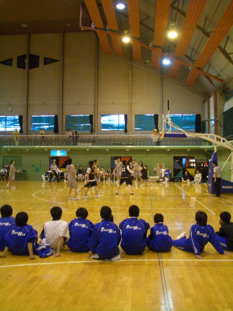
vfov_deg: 45.8
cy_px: 156
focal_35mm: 41
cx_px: 116
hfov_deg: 35.1
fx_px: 368
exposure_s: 1/50
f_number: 2.8
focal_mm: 6.8
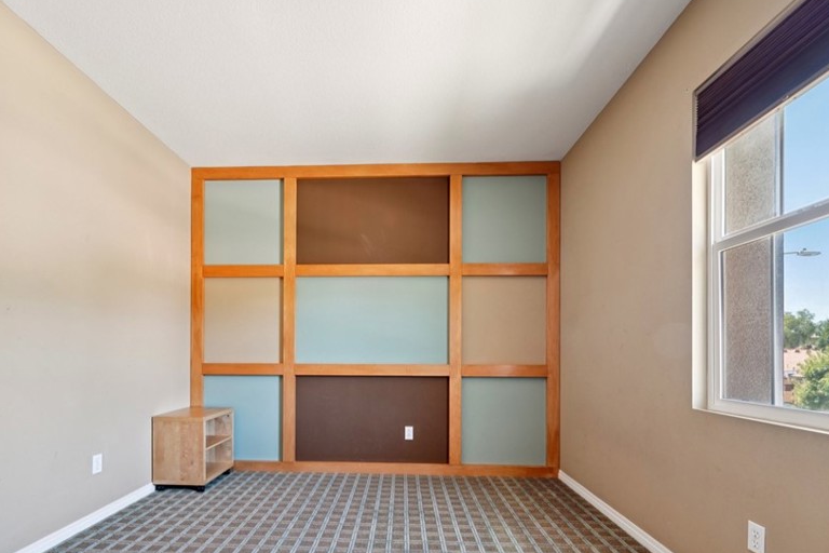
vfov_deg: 72.2
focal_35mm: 16
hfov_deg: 96.7
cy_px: 353
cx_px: 395
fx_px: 368
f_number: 8
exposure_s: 1/6
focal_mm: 12
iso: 400
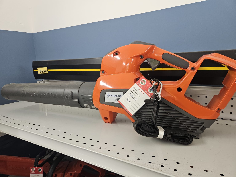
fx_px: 157
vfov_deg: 58.9
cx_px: 118
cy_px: 88
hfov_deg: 73.9
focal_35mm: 23
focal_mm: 5.4
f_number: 1.8
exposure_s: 1/100
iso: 125
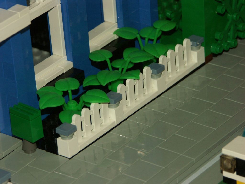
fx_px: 1416
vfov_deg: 7.4
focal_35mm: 200
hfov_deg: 9.9
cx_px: 122
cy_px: 92
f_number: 5.6
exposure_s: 1/200
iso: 200
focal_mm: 50.8
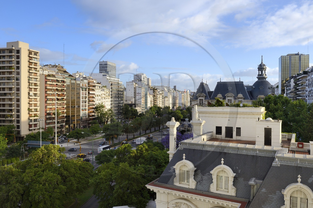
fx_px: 252
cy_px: 104
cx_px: 156
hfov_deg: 63.7
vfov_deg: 44.9
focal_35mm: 29
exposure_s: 1/200
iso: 400
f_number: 14
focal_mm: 29
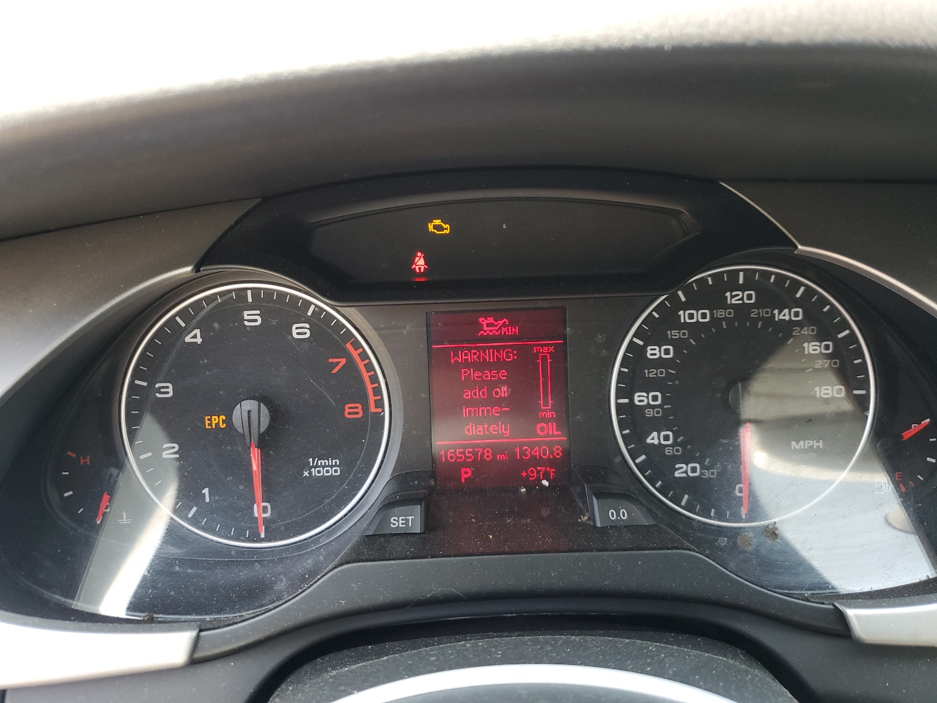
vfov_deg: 53.1
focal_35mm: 26
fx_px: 704
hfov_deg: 67.3
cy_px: 352
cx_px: 468
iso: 69
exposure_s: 1/120
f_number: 1.5
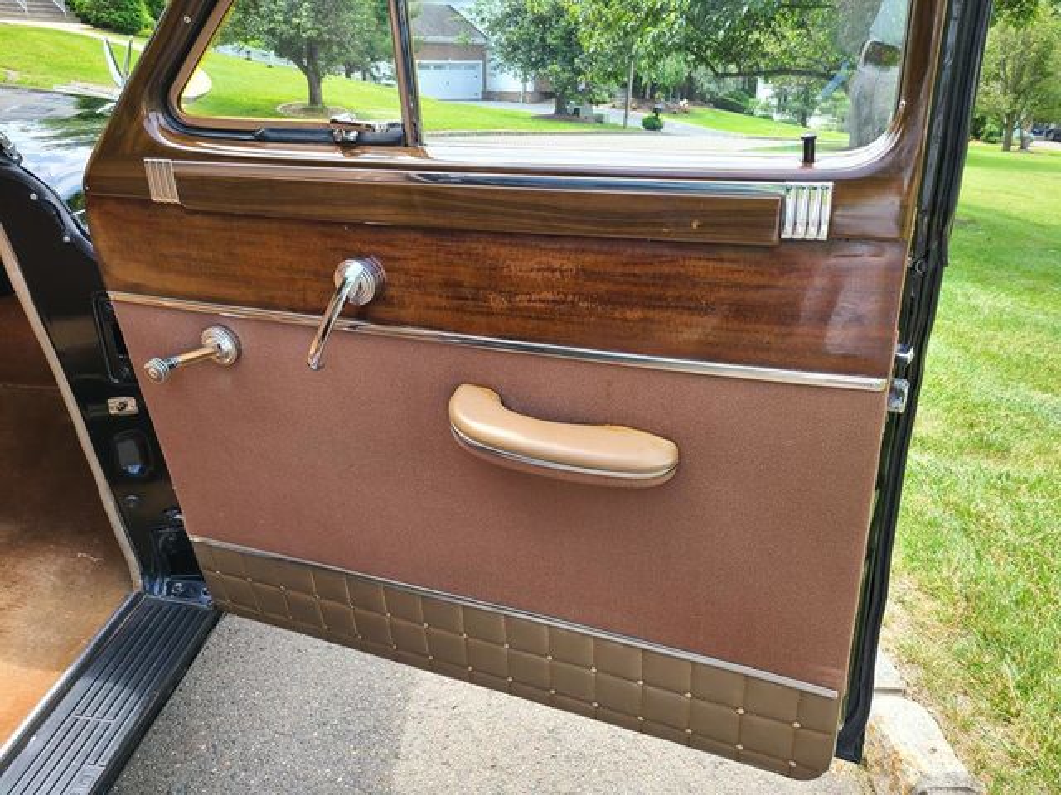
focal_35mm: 26
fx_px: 797
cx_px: 530
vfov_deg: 53.1
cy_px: 398
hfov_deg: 67.3
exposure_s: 1/265
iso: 40
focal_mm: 5.4
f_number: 1.8
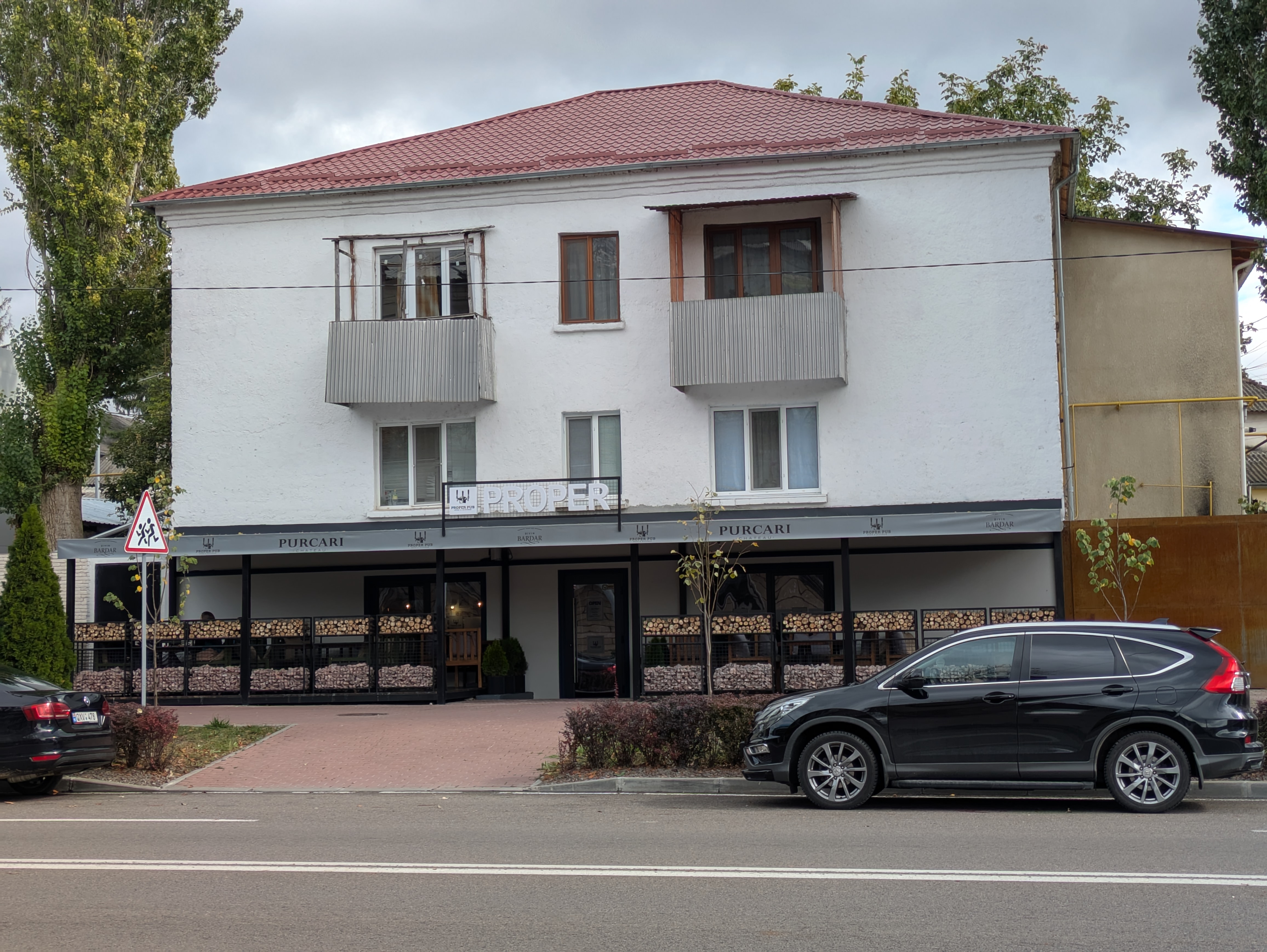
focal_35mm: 51
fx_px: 1867
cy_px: 476
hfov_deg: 37.5
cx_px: 634
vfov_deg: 28.6
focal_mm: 5.43
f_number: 1.89
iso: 49
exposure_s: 1/791
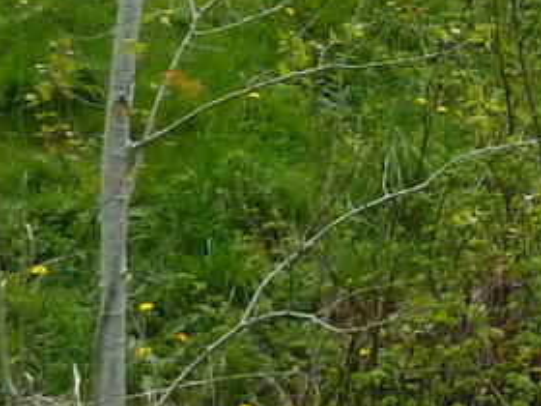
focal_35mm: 143
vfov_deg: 9.9
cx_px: 939
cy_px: -271
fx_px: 2235
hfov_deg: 12.7
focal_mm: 4.1
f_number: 3.3
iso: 320
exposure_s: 1/500
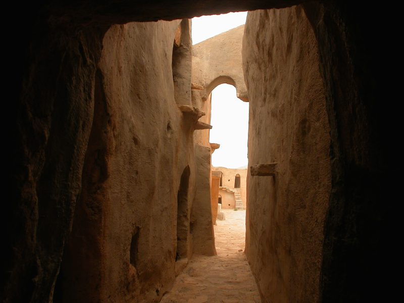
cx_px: 202
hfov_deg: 49.0
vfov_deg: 37.7
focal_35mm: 38
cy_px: 152
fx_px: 443
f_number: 4.2
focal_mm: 7.85
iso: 100
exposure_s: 1/119
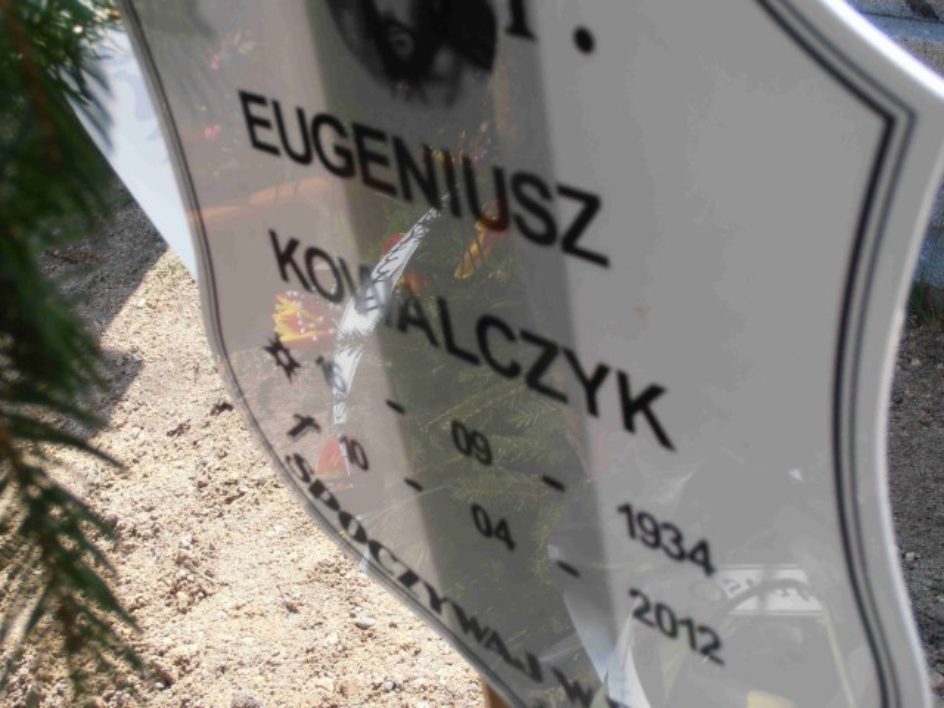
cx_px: 472
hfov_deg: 33.8
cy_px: 354
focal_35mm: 57
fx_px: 1554
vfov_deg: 25.7
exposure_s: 1/250
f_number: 4.5
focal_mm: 10.04
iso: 80
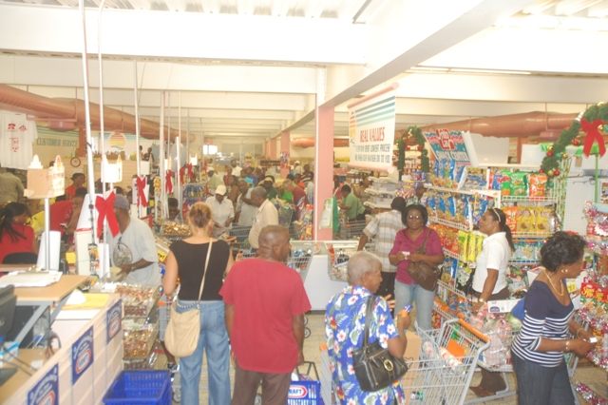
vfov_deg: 36.8
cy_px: 202
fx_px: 608
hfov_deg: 53.2
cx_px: 304
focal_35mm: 36
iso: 560
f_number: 3.8
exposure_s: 1/60
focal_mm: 24
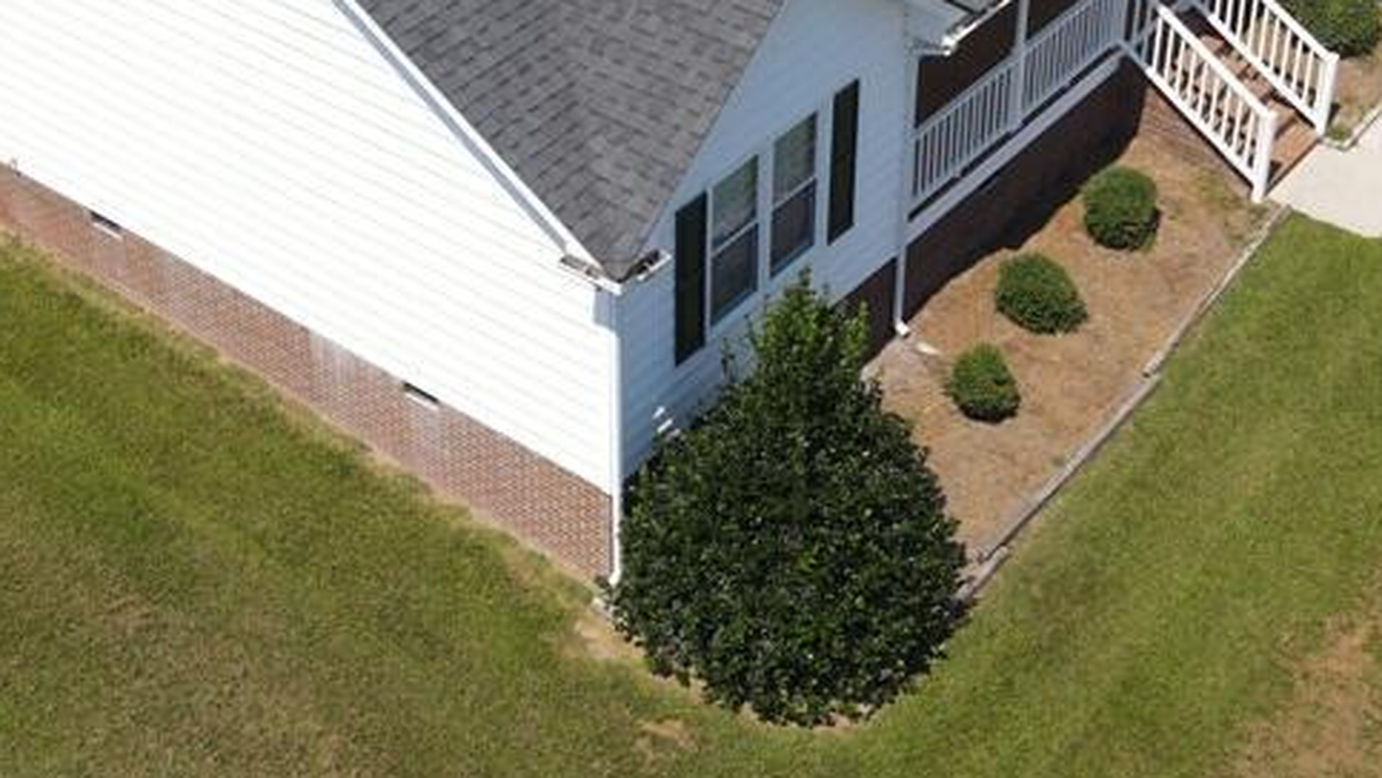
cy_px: 69
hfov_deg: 32.3
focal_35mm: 65
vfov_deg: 18.2
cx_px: 607
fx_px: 2383
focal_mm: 4.5
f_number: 2.8
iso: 110
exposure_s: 1/725
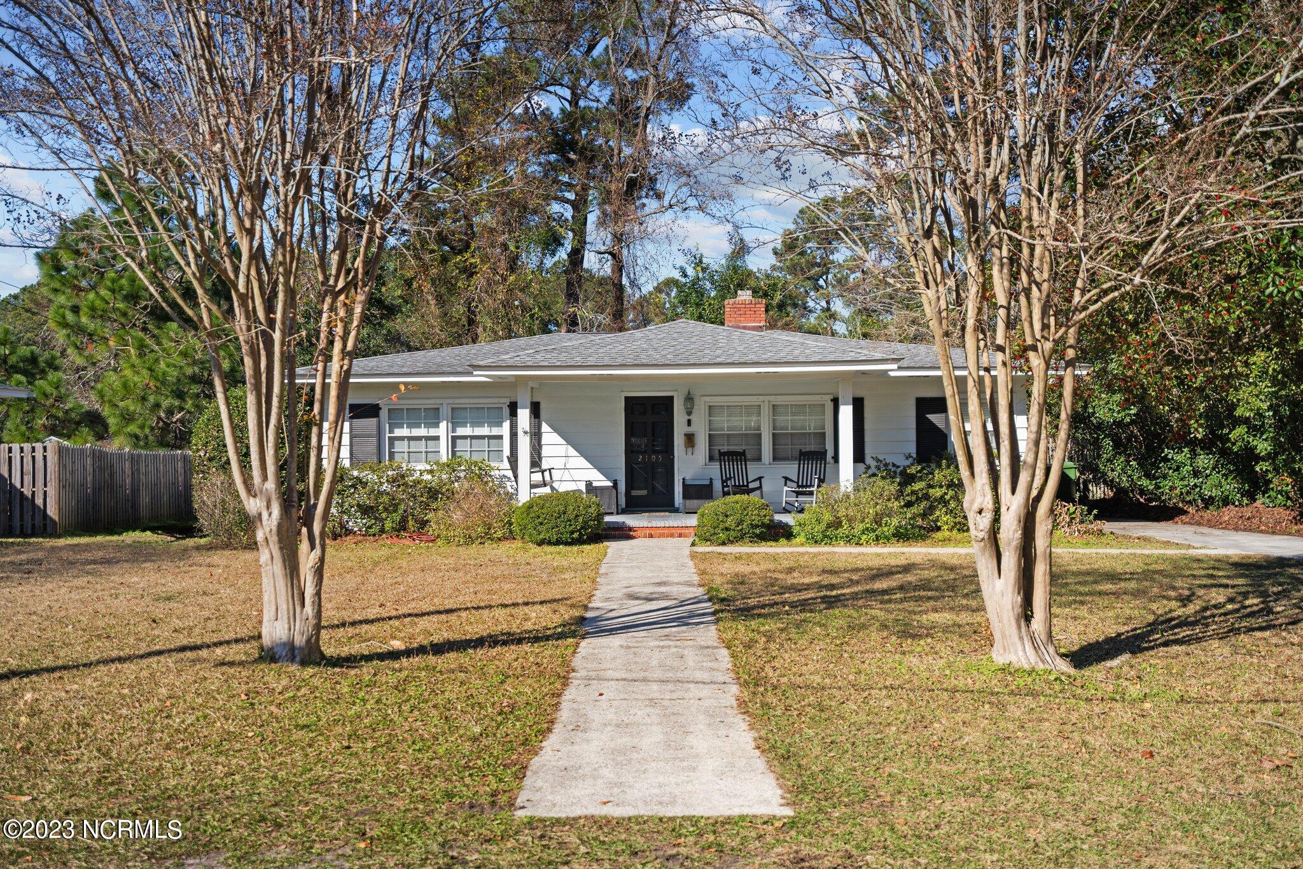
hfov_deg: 54.4
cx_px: 652
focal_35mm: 35
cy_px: 434
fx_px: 1267
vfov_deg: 37.8
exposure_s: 1/1600
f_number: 4
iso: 200
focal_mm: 35
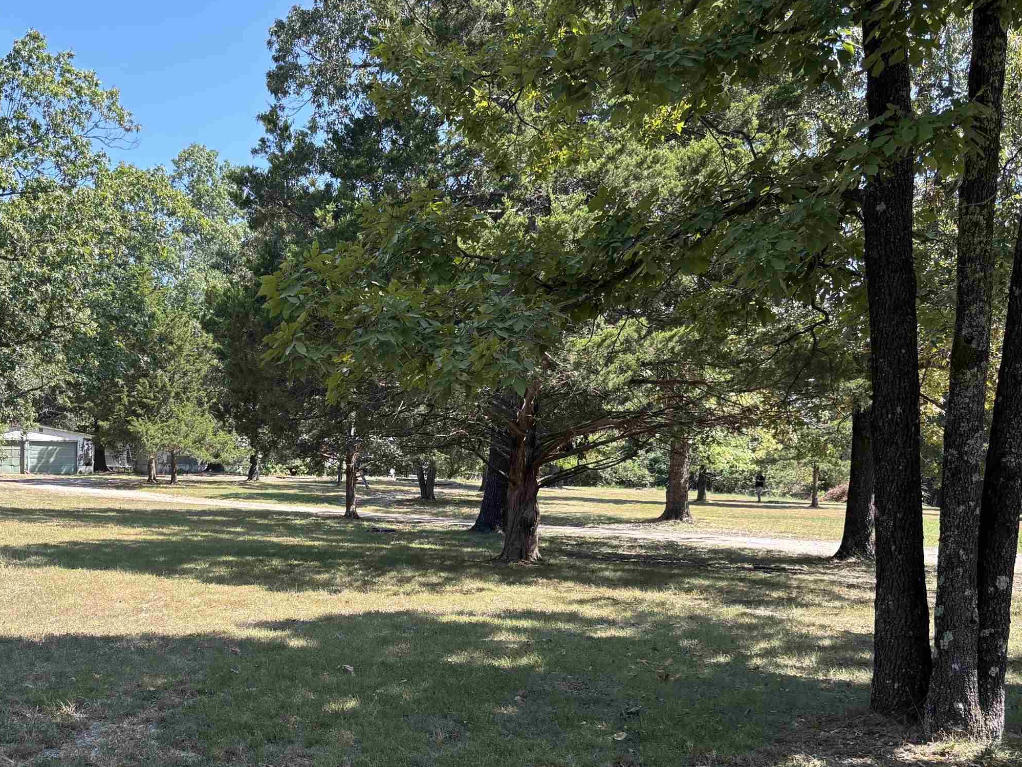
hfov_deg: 45.8
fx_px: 1181
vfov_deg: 35.6
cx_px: 313
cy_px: 509
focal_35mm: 40
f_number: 1.6
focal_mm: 5.96
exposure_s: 1/615
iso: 50
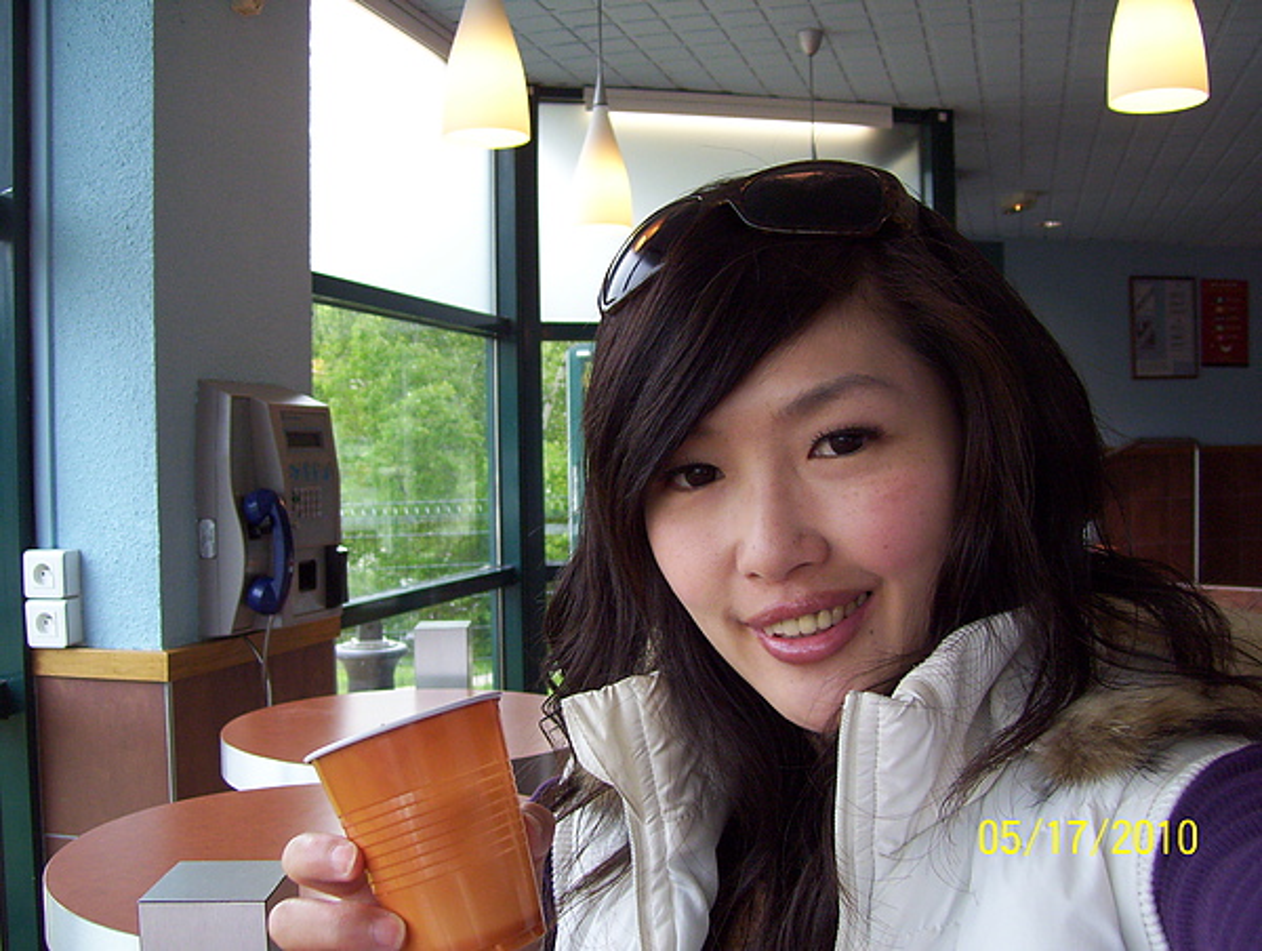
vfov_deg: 39.8
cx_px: 631
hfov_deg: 51.3
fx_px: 1315
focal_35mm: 36
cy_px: 476
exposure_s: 1/160
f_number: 2.7
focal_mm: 6
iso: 200
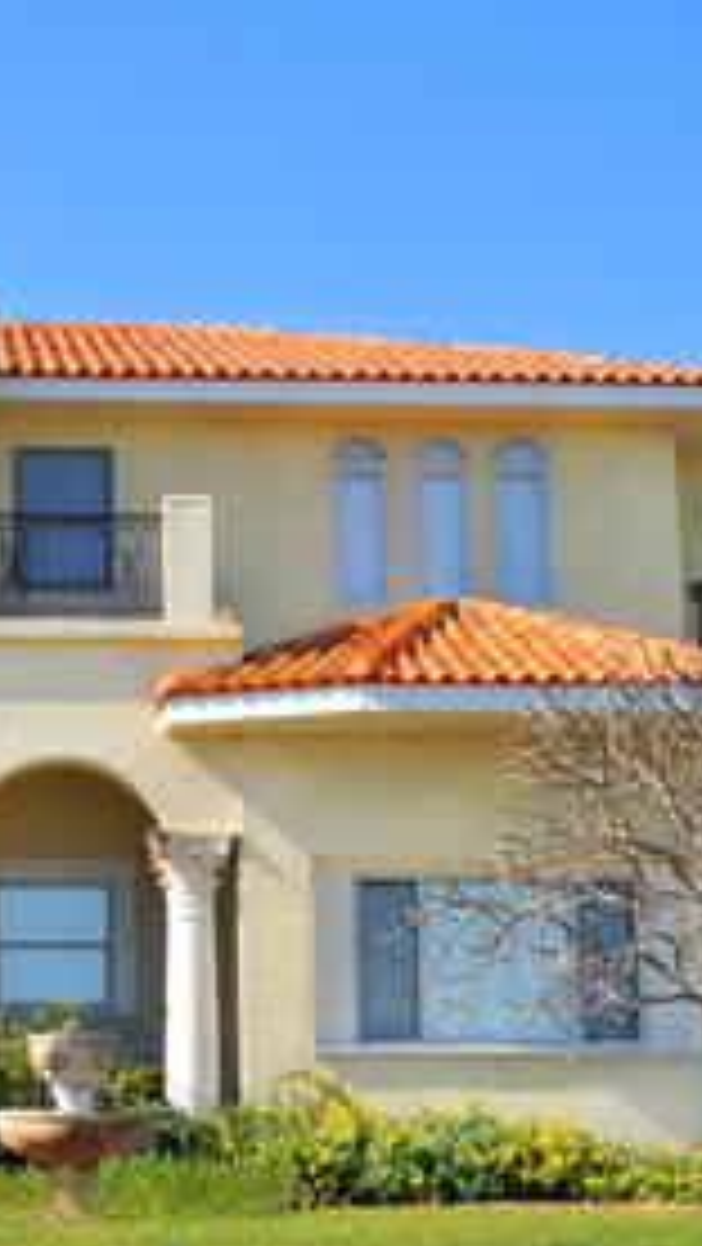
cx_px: -25
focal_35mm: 77
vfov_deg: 27.5
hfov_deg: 15.4
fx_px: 2546
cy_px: 625
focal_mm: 32
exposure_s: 1/250
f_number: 6.3
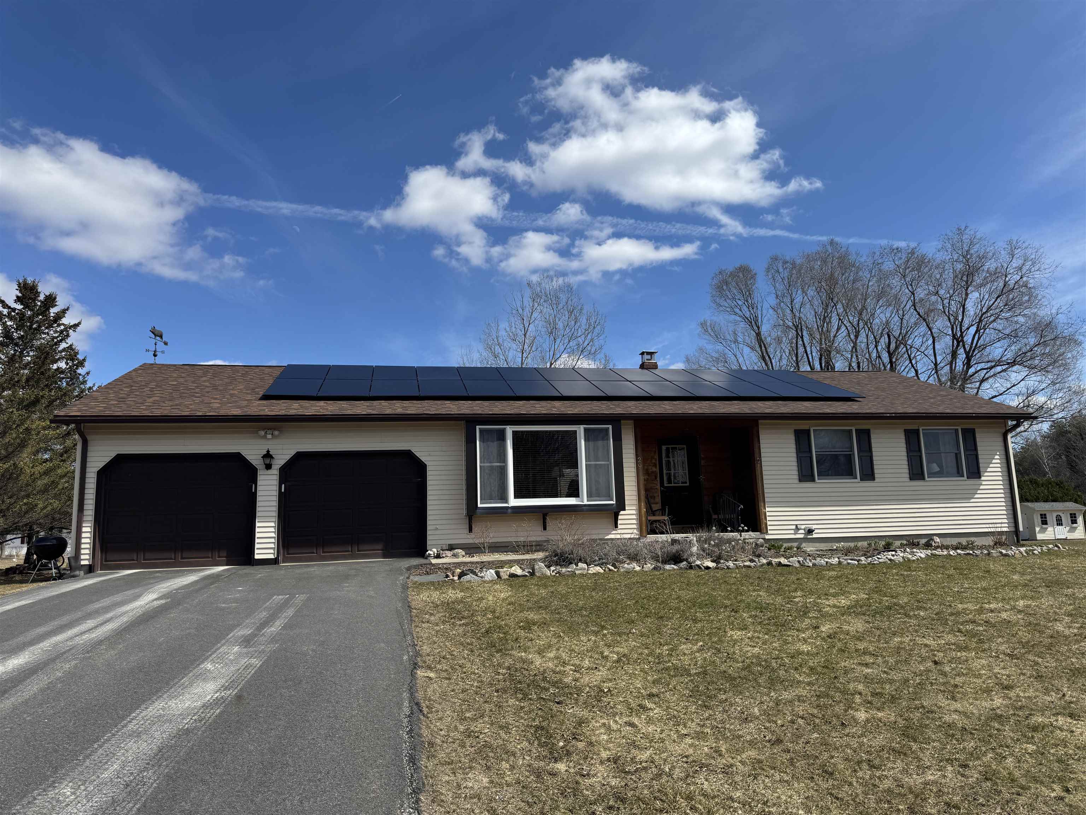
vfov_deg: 56.8
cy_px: 408
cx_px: 543
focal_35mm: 24
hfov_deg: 71.6
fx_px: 753
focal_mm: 6.76
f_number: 1.78
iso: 80
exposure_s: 1/4950
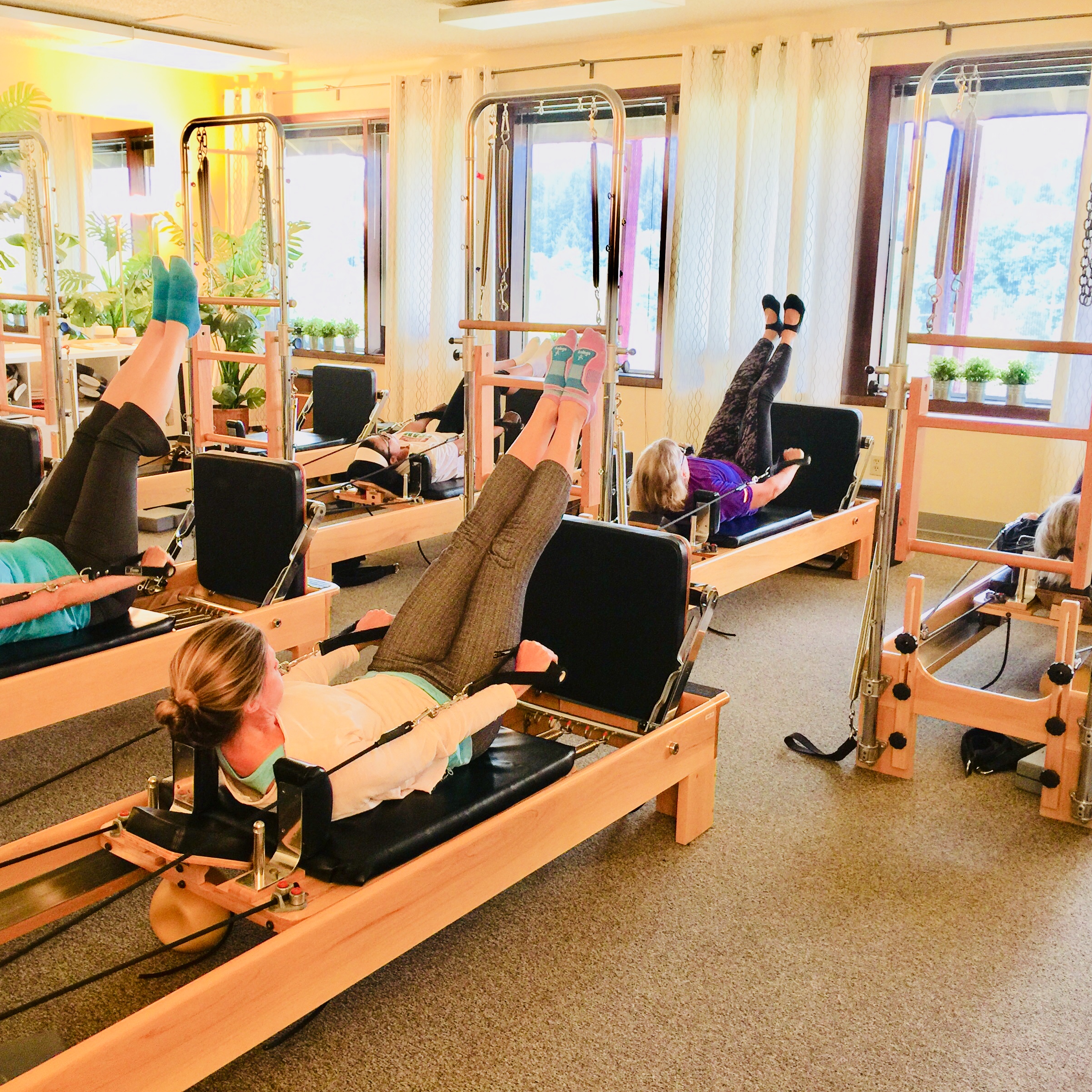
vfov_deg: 47.2
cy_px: 534
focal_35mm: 35
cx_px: 444
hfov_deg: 47.0
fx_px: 1249
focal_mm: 4.15
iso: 32
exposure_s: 1/15
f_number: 2.2
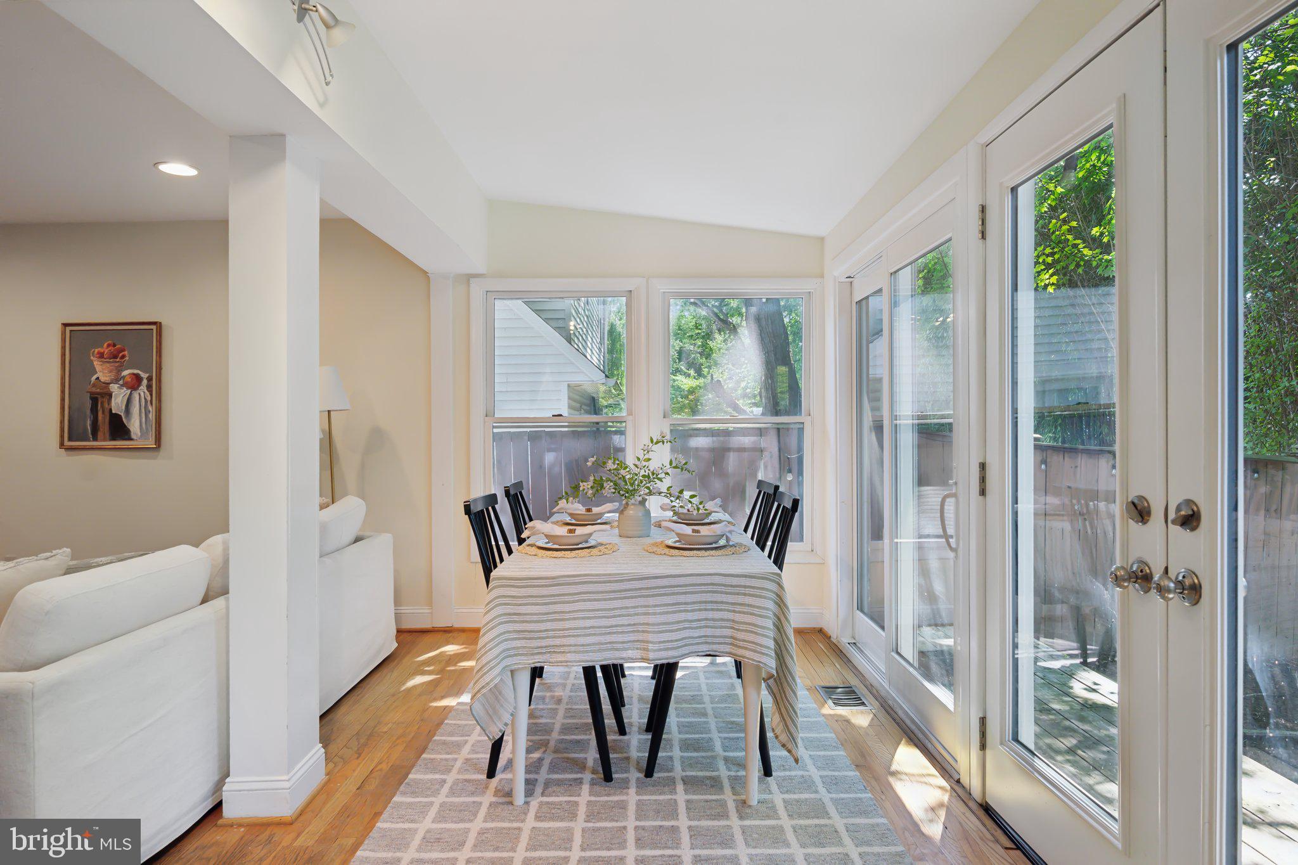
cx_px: 649
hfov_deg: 84.0
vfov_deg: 61.9
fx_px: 721
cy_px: 432
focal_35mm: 20
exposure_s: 1/50
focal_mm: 20
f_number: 7.1
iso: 400
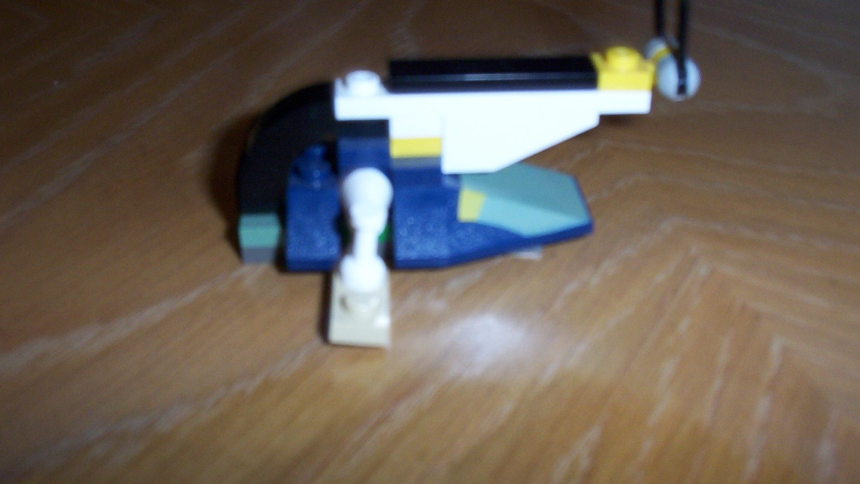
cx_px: 432
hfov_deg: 47.4
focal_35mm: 43
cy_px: 251
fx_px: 981
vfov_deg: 27.7
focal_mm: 6
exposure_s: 1/30
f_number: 4.5
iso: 140
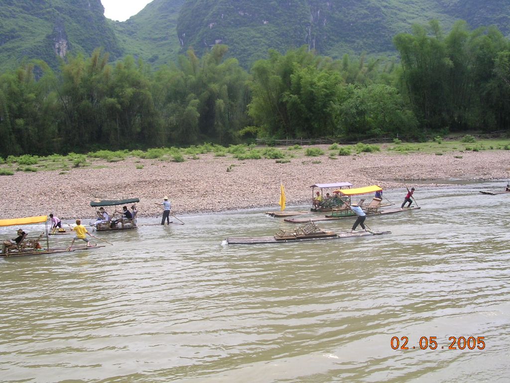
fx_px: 560
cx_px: 255
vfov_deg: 37.7
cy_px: 192
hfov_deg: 49.0
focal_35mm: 38
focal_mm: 5.8
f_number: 5.6
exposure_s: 1/157
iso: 100
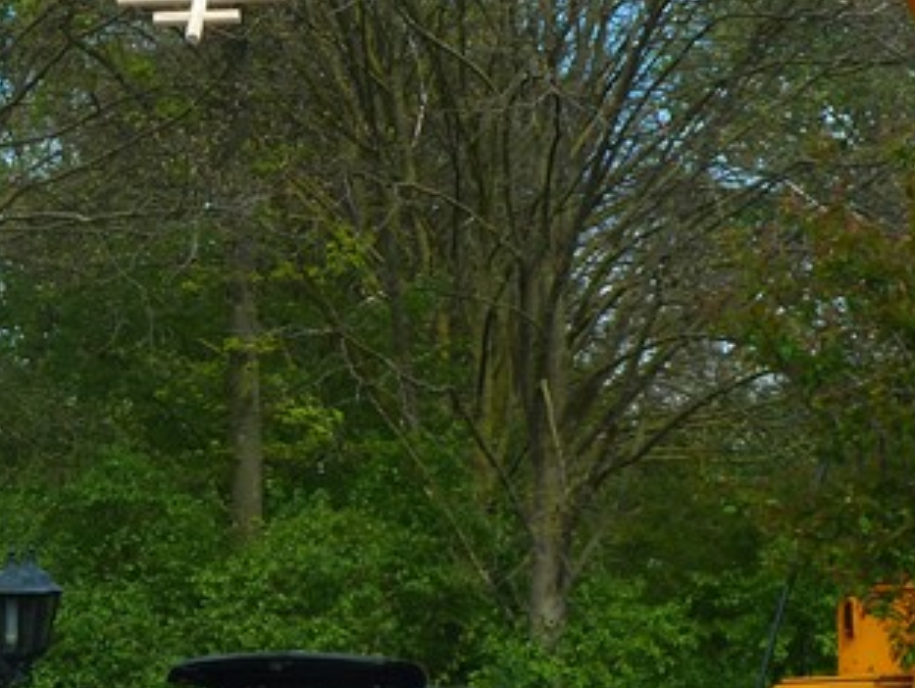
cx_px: -90
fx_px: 3758
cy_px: 307
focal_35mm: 142
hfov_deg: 13.6
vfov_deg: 10.5
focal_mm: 7.9
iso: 80
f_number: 4
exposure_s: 1/400
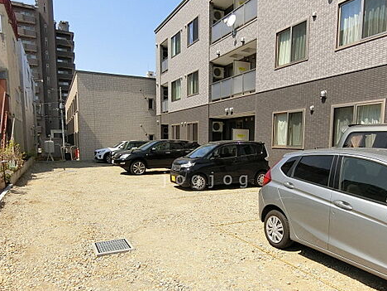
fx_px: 291
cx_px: 206
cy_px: 180
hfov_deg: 67.2
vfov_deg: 52.6
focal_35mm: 26
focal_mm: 4.06
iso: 400
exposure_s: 1/1000
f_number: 6.9
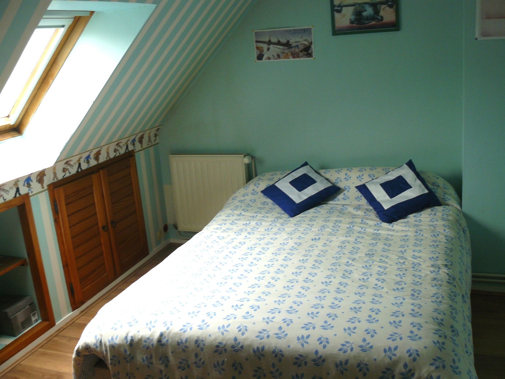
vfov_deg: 39.7
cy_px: 190
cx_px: 252
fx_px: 525
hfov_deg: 51.3
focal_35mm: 36
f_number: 2.8
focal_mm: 6
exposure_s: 1/80
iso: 100
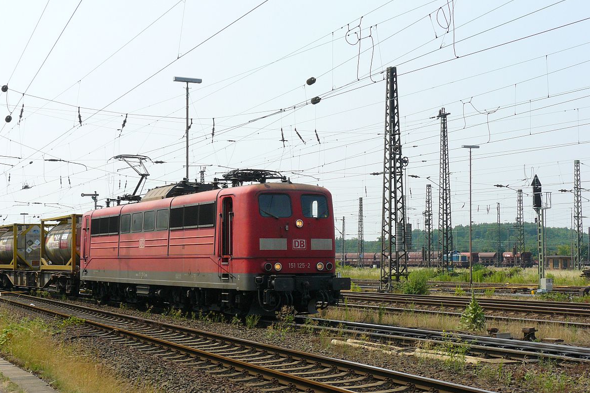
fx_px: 983
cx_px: 292
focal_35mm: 60
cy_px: 220
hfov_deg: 33.4
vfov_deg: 22.6
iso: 100
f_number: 5.6
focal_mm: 9.5
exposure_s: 1/400
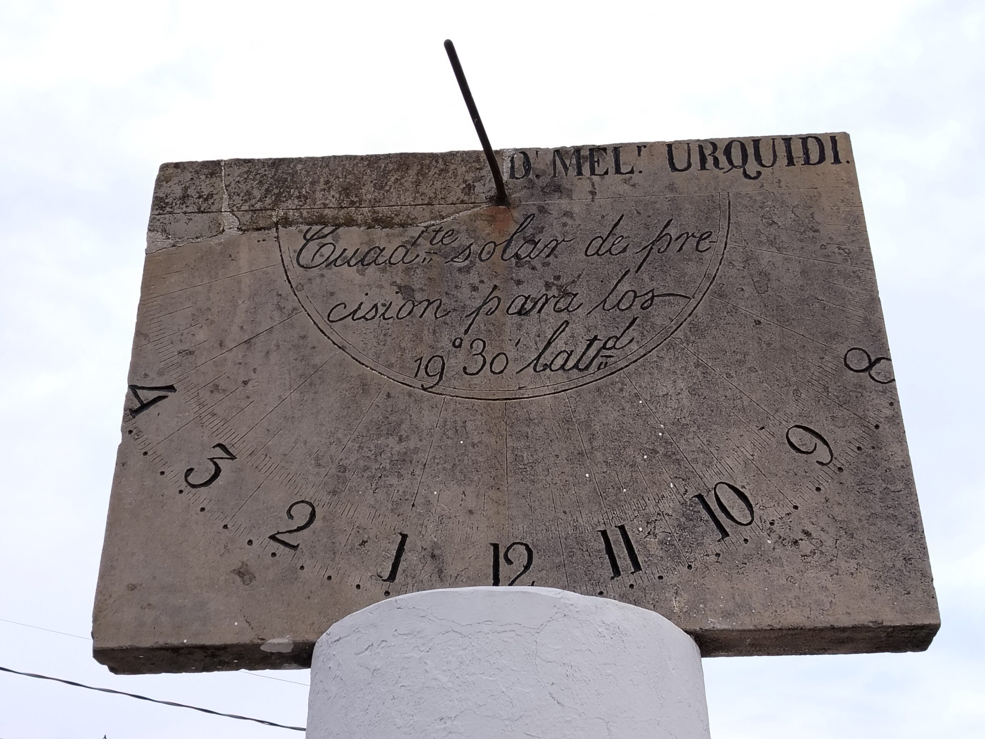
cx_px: 492
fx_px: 1366
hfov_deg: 39.7
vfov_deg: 30.3
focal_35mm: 48
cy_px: 370
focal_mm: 5.25
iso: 100
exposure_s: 1/449
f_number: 1.75
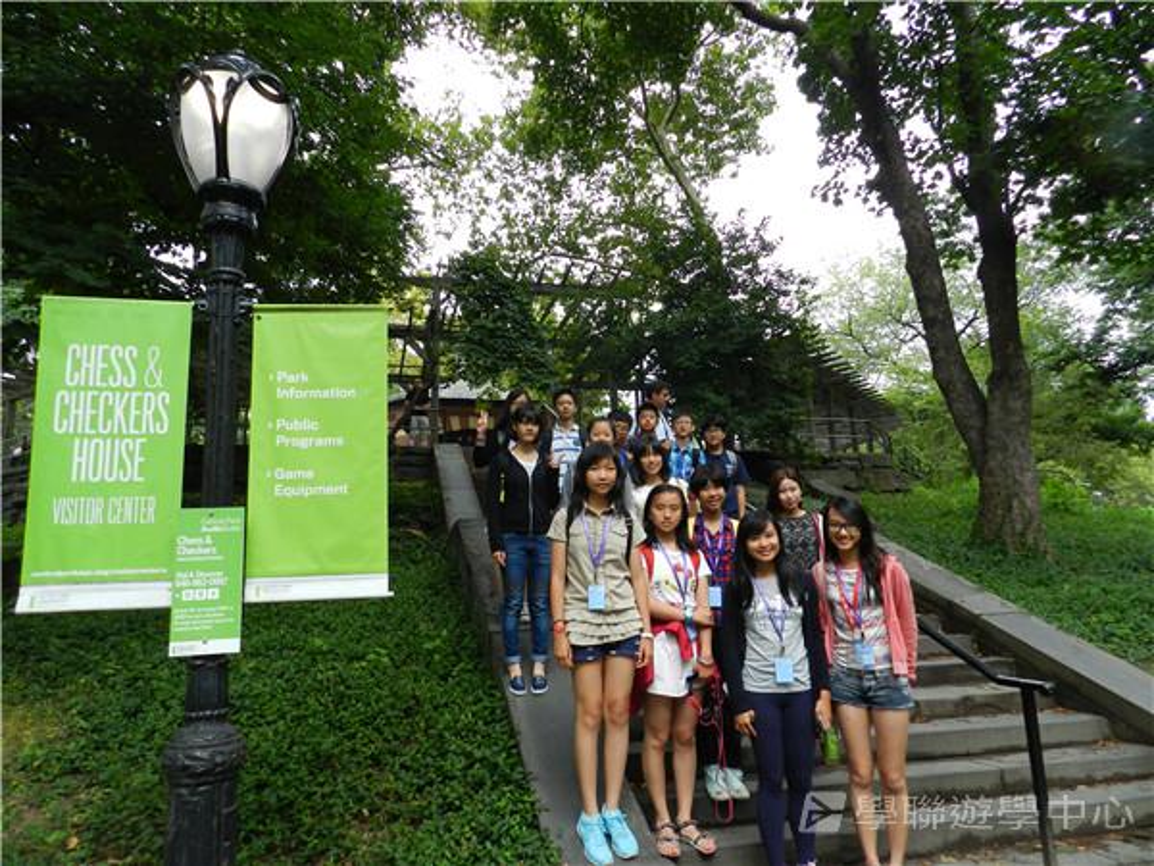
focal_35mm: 23
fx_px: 767
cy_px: 433
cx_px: 577
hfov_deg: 73.9
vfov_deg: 58.9
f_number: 3.4
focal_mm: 4
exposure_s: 1/320
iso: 160
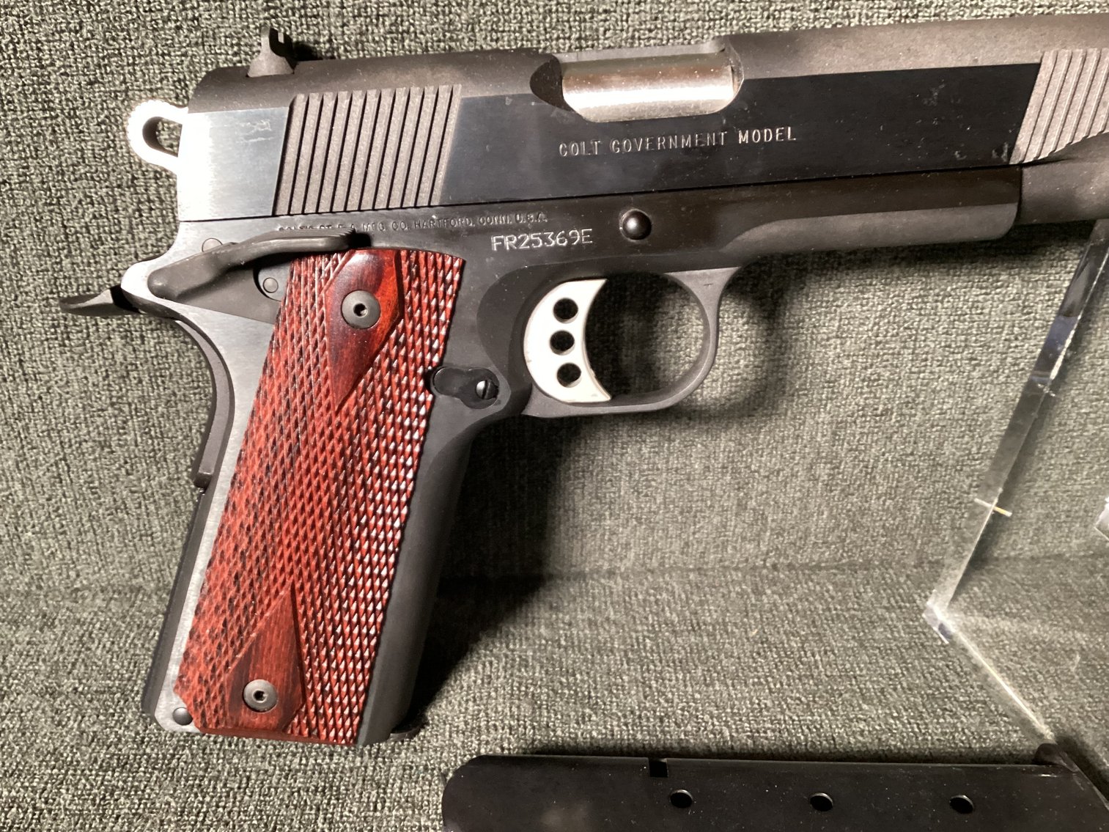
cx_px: 554
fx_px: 993
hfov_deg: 58.3
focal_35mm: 31
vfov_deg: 45.4
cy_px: 416
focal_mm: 3.3
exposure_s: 1/33
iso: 250
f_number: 2.4
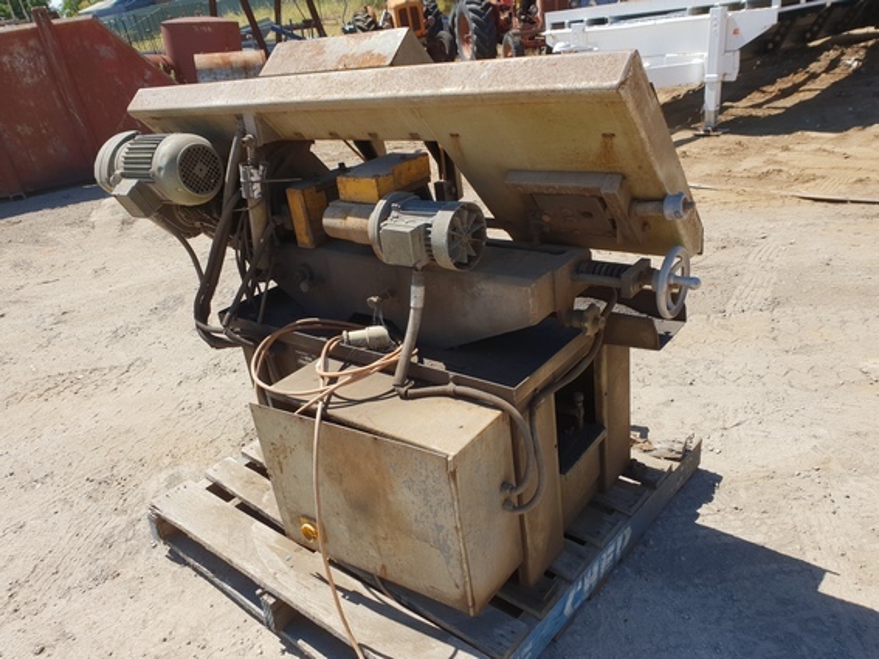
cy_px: 330
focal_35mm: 26
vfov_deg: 53.0
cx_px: 440
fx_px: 660
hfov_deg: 67.3
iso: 50
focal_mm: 4.3
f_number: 2.4
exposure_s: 1/890
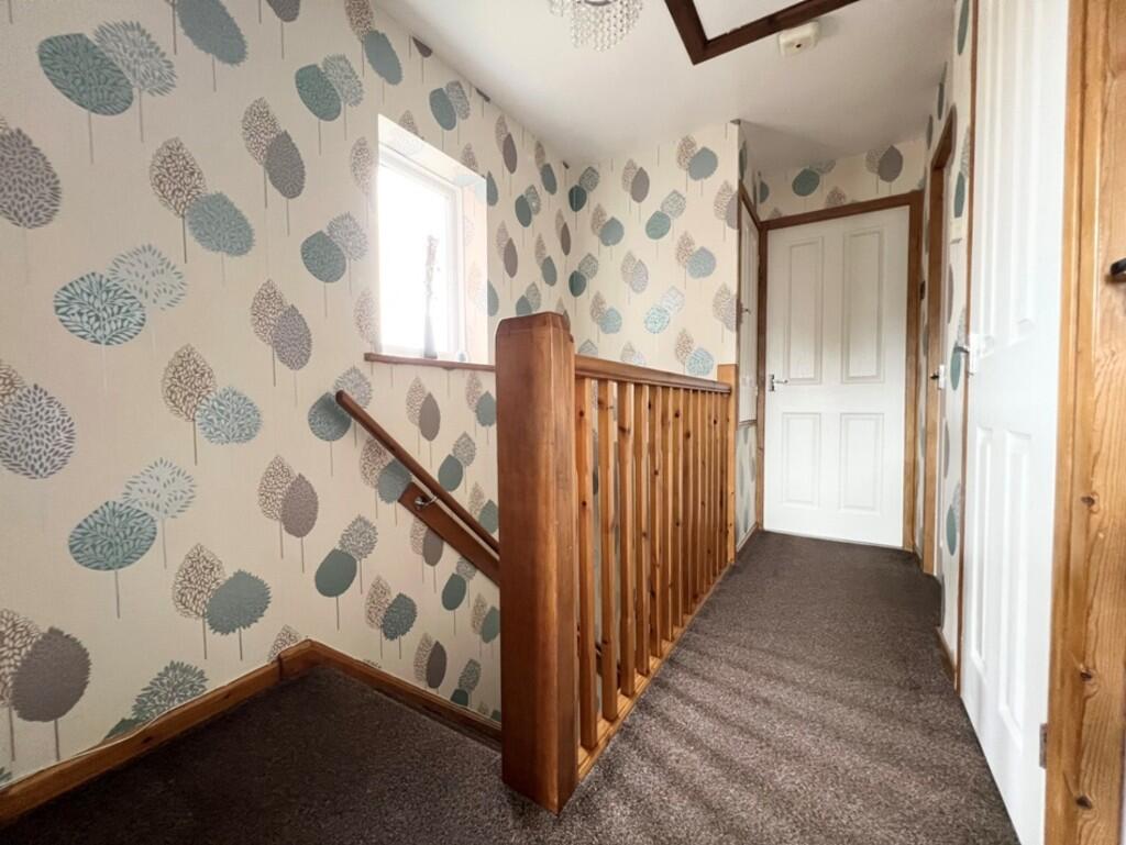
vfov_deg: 90.0
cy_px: 422
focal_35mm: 13
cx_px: 563
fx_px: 423
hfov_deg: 106.2
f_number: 1.8
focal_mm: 1.57
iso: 320
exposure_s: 1/60
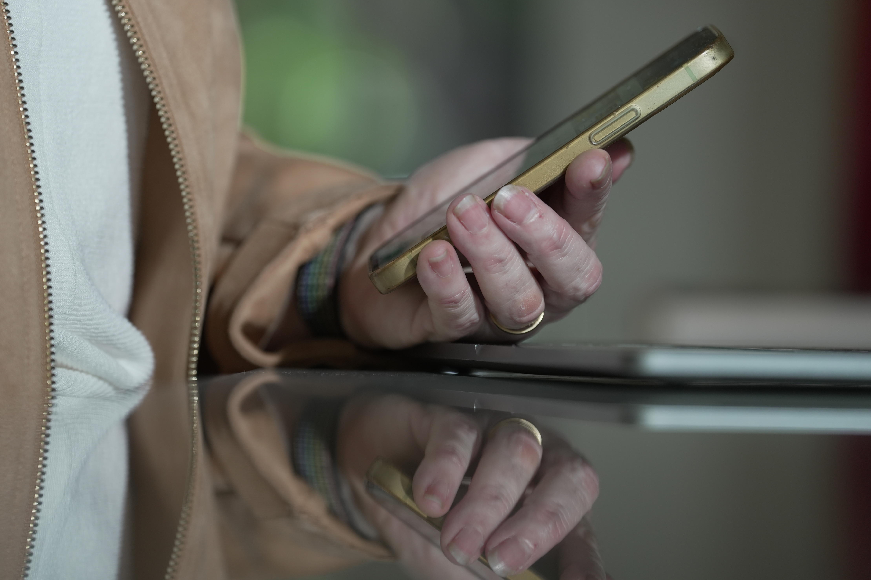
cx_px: 424
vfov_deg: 6.6
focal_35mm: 208
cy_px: 285
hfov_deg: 9.9
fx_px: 5032
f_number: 3.5
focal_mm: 185
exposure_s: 1/320
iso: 640
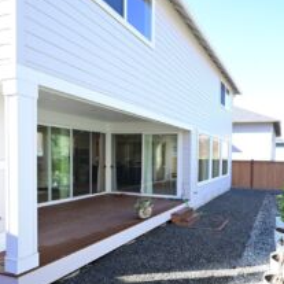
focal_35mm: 23
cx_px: 221
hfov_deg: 62.4
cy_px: 163
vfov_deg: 66.9
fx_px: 213
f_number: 6.3
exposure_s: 1/250
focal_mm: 14
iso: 500
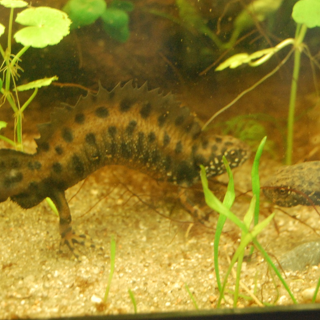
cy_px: 160
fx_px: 1105
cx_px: 215
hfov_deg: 16.4
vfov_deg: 16.5
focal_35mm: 106
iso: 1600
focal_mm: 55
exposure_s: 1/8
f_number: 5.6
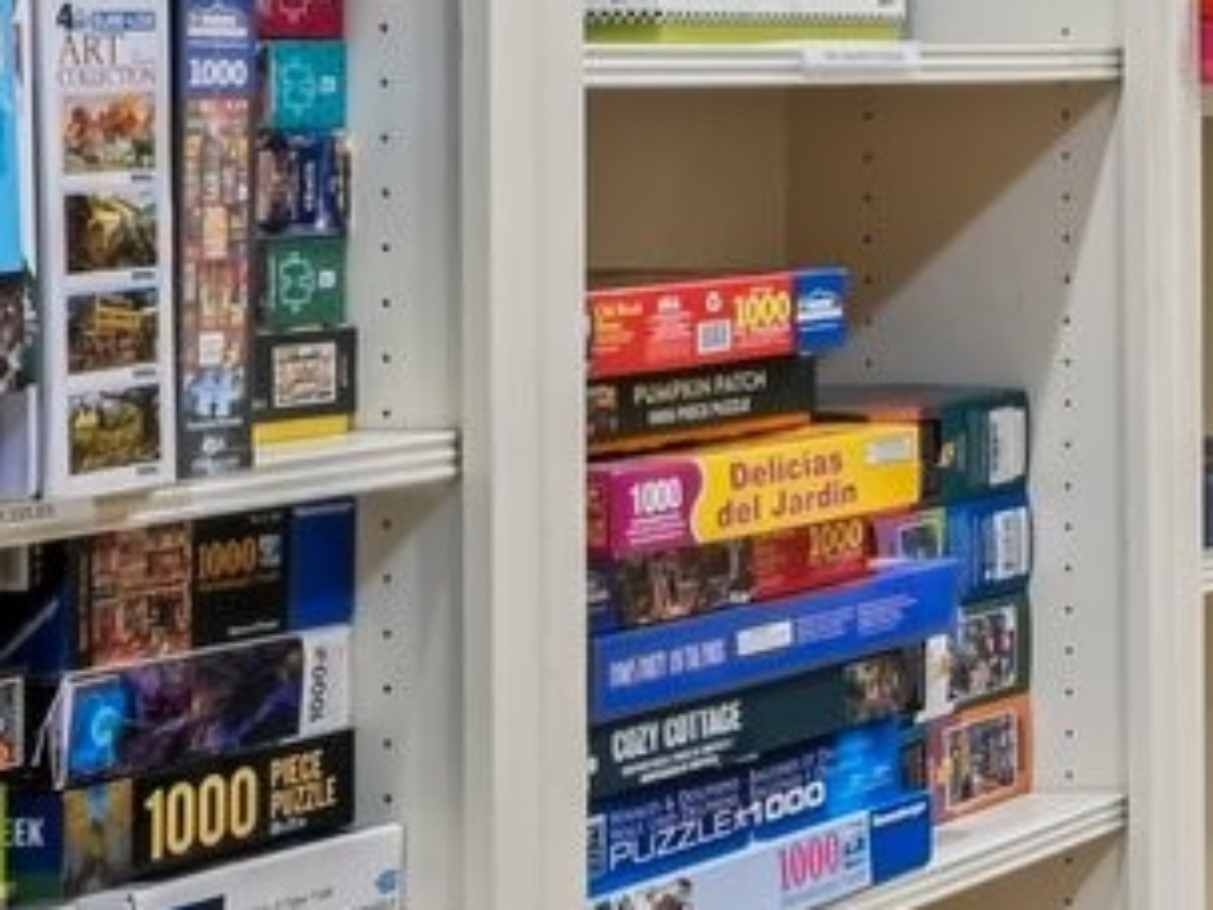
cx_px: 3060
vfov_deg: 14.6
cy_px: 70
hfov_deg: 13.3
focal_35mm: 100
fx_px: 3512
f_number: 8
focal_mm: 15.5
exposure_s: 1/15
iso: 400
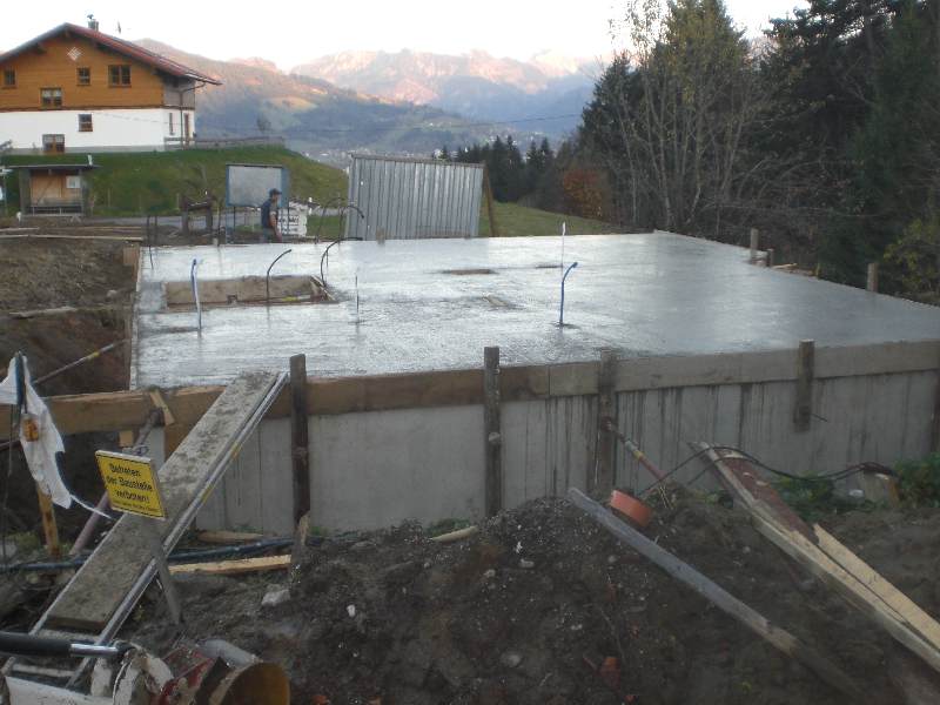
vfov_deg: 37.7
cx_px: 470
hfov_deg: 49.0
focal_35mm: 38
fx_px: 1032
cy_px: 352
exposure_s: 1/80
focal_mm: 6.3
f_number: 3.1
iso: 100
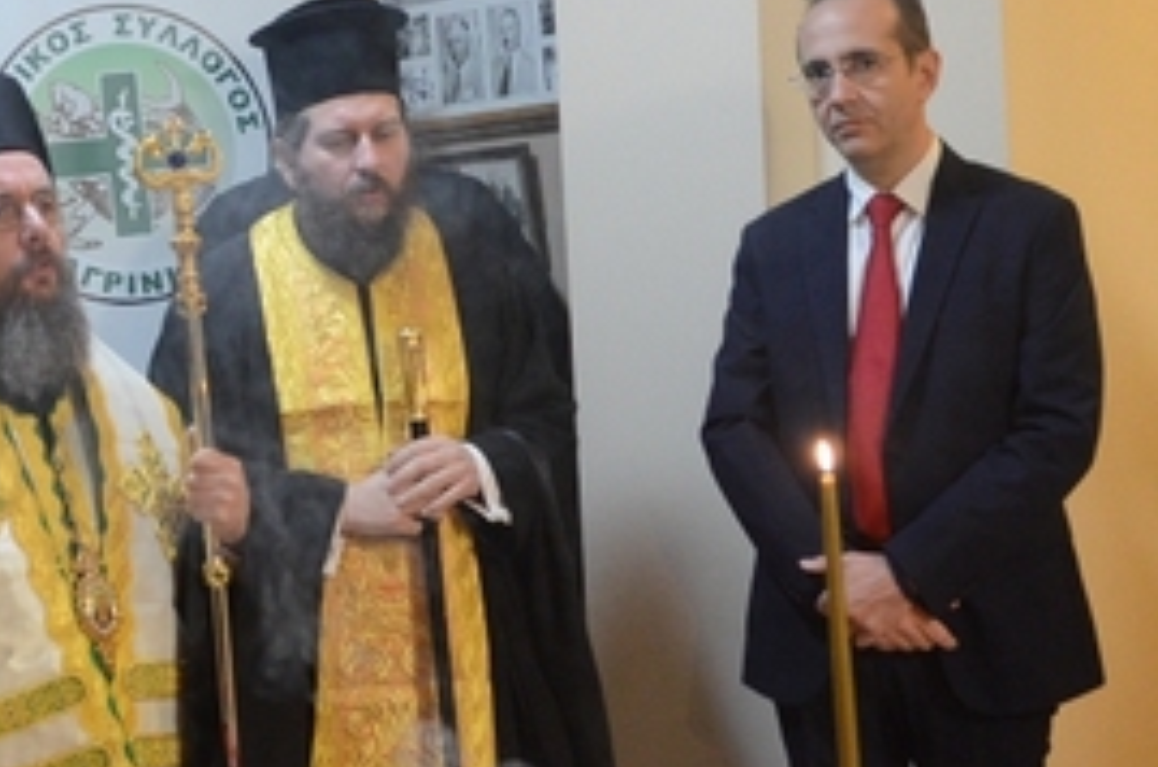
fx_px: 2150
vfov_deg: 20.2
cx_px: 254
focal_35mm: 67
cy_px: 323
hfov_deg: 29.5
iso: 2200
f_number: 2.8
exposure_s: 1/100
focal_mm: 20
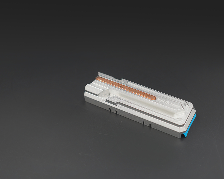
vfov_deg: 33.4
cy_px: 94
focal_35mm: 45
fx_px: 298
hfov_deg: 40.8
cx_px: 144
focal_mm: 33
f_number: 4
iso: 125
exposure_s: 1/160
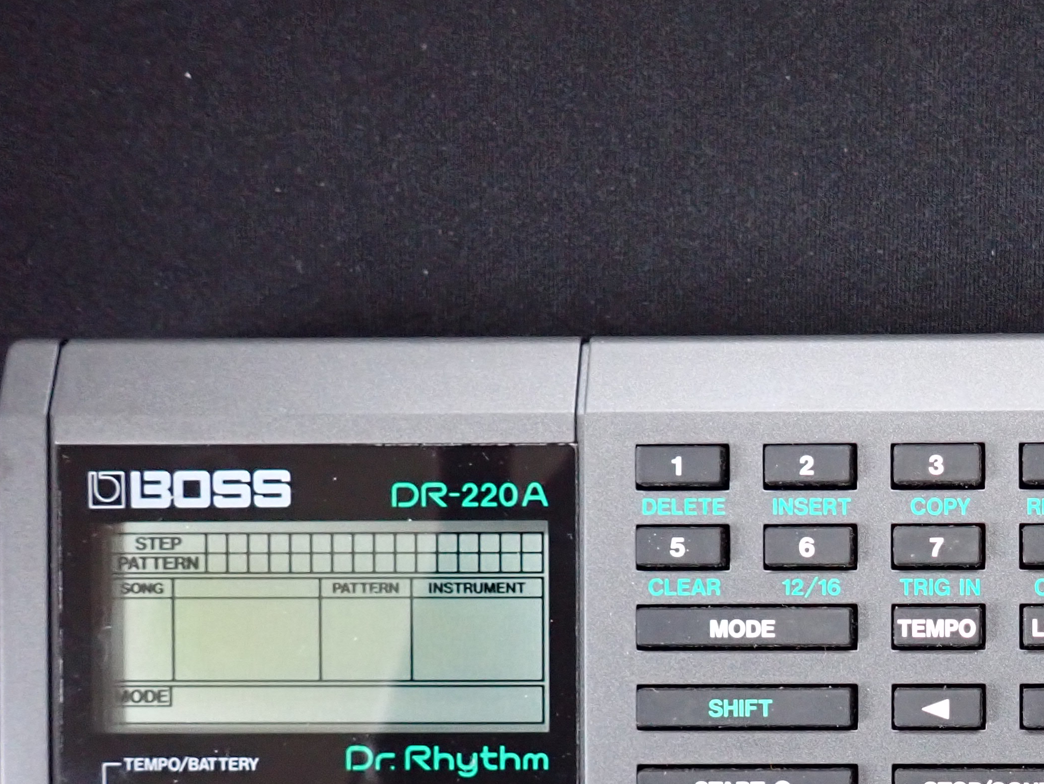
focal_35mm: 48
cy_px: 644
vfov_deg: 29.5
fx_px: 1448
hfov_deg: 36.7
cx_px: 976
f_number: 2
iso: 640
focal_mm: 4.5
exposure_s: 1/30
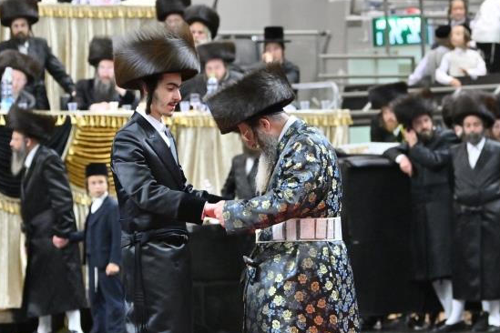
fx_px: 3805
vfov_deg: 5.0
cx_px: 281
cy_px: 190
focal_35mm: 274
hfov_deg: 7.5
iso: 1250
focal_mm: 98
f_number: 2.8
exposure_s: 1/200
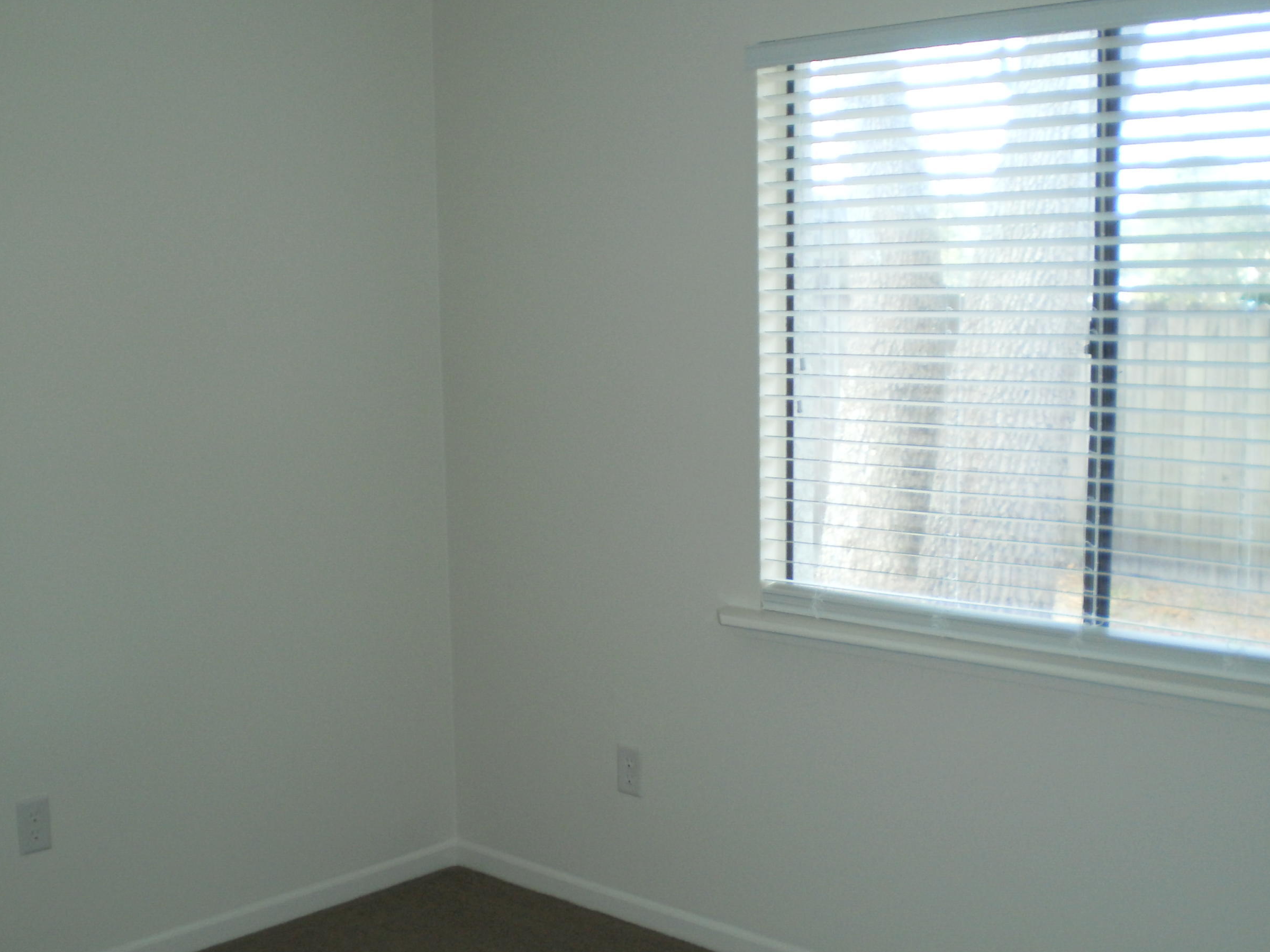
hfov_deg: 42.0
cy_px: 526
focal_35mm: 45
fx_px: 1651
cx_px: 681
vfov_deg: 32.2
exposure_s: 1/30
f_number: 3.1
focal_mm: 6.3
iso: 160
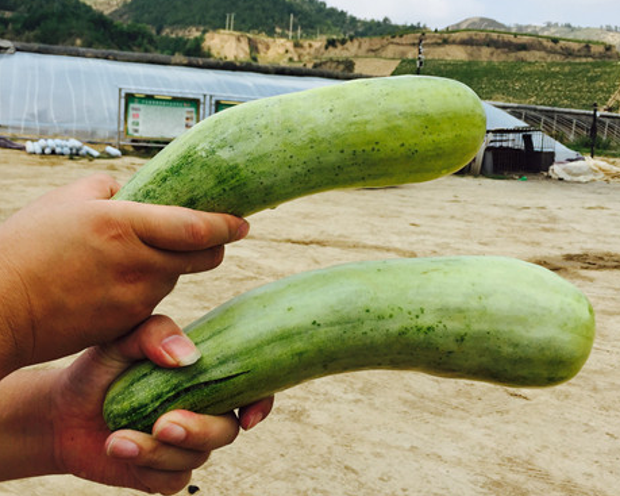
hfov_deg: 49.1
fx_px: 679
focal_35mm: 37
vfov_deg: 40.0
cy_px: 208
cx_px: 307
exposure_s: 1/1799
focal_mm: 4.15
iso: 32
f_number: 2.2
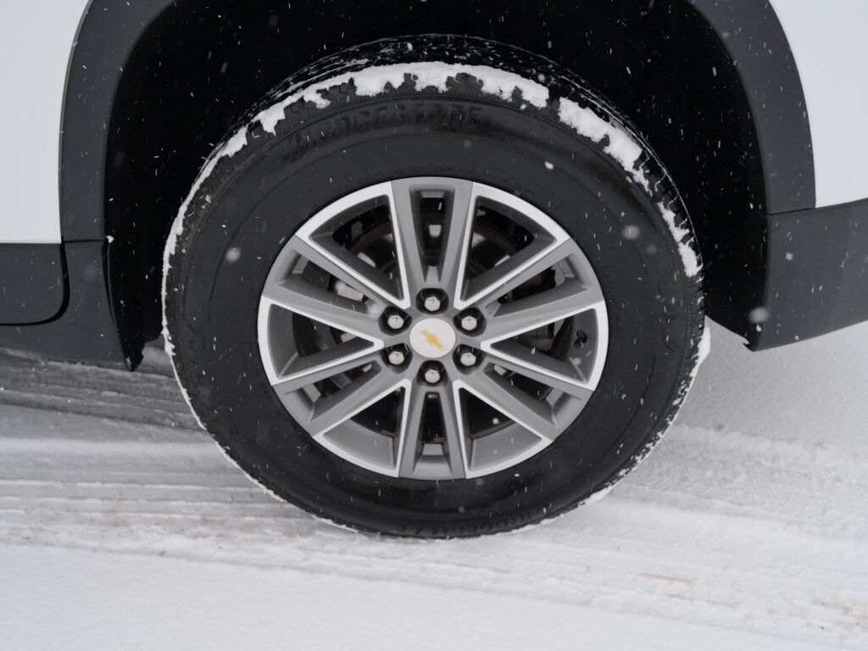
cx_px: 434
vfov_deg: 41.8
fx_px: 853
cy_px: 326
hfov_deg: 54.0
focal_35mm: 34
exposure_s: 1/200
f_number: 5.6
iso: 200
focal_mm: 17
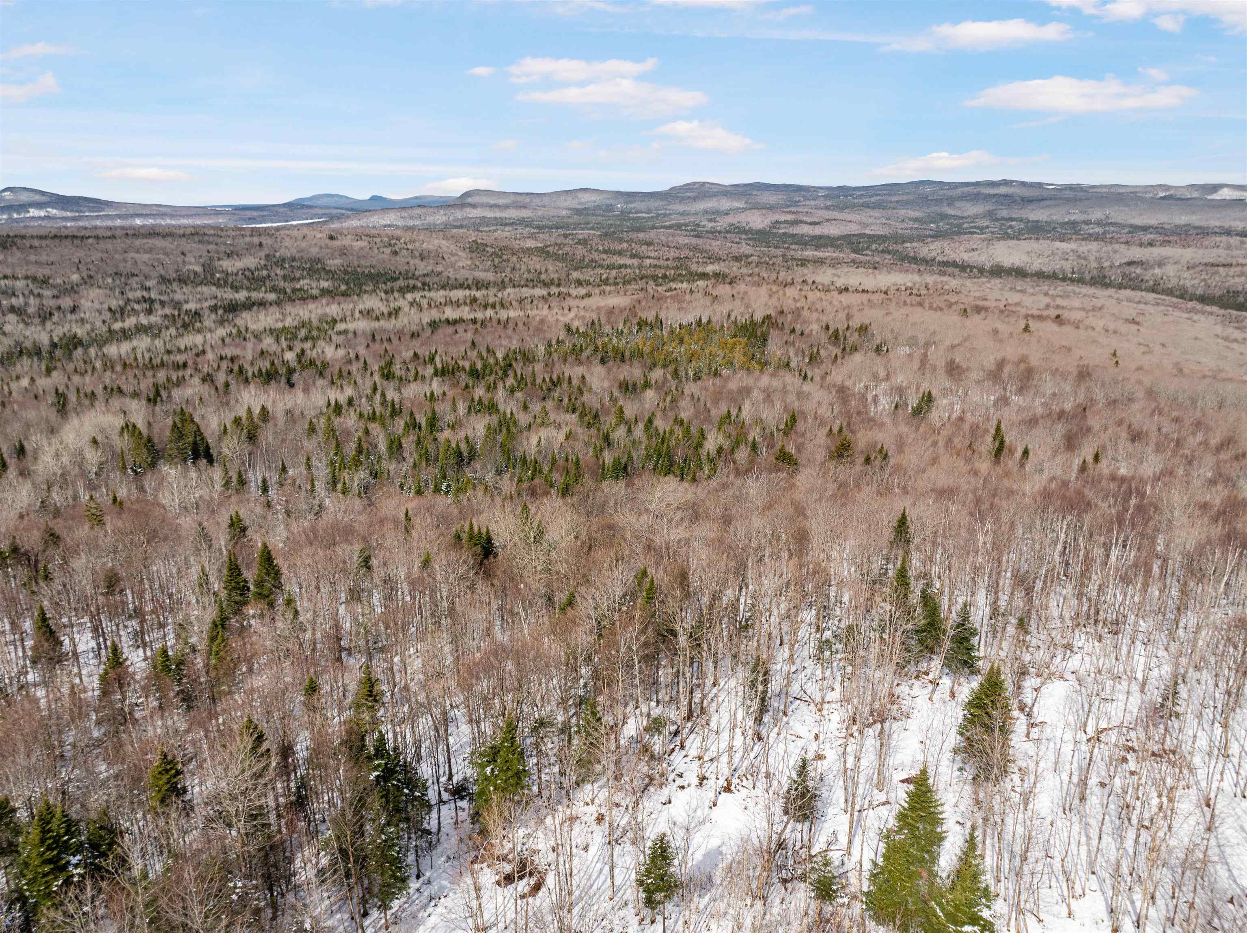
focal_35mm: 24
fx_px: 864
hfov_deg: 71.6
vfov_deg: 56.8
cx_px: 624
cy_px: 466
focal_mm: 12.29
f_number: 2.8
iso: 100
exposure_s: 1/2000
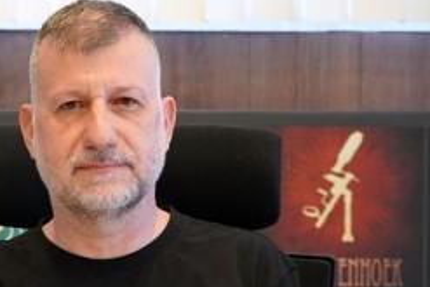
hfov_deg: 14.3
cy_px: 301
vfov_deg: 9.6
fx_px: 1697
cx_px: 76
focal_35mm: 142
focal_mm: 57
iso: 5000
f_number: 5
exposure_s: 1/160
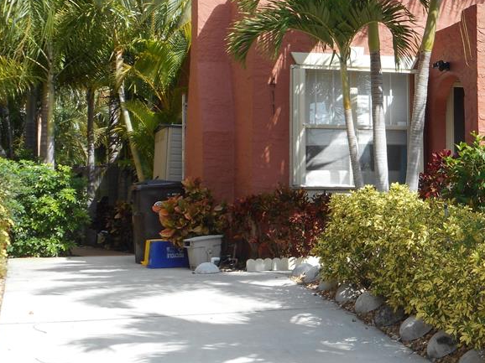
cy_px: 109
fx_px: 1092
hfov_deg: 24.4
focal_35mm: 78
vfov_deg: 18.8
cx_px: 423
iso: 80
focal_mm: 7.9
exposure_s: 1/320
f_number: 4.7
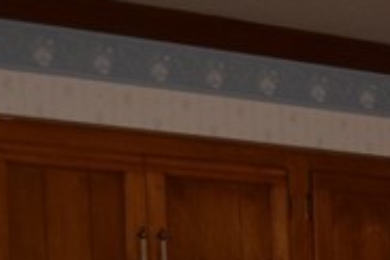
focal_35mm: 160
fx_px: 1733
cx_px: 927
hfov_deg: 10.9
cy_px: 740
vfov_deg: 7.6
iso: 800
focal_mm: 18
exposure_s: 1/100
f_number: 5
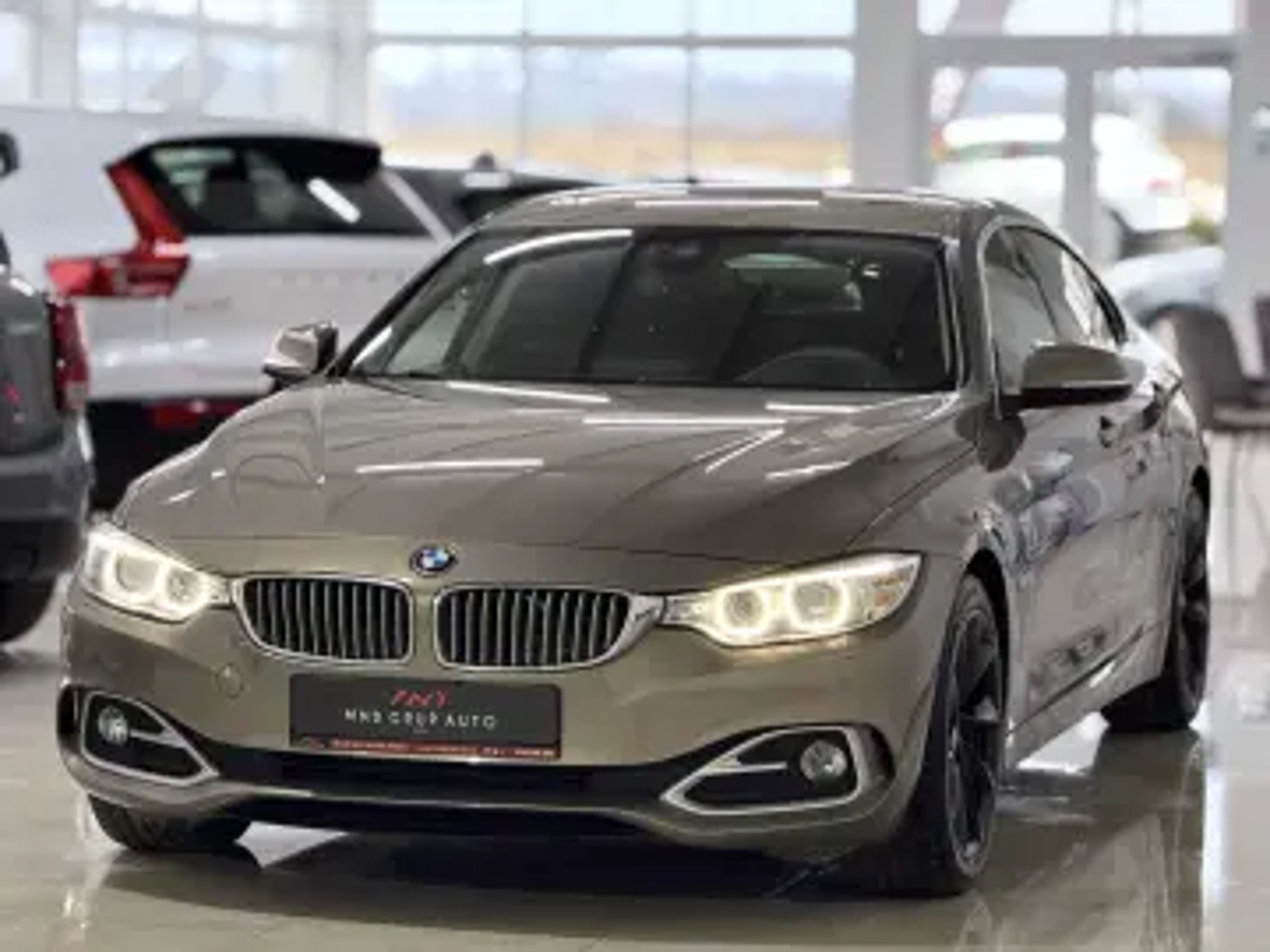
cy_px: 476
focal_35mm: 120
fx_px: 4403
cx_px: 635
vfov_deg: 12.3
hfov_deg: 16.4
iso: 500
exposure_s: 1/50
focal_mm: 15.66
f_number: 2.8
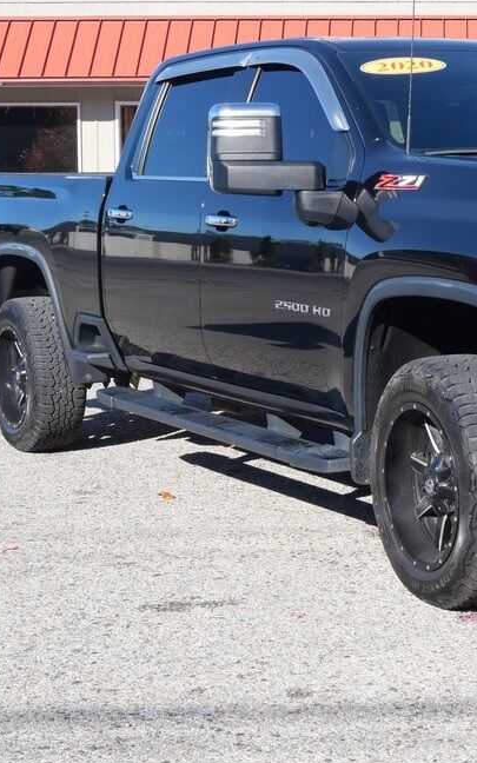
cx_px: 478
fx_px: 1602
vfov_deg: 26.8
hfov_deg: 16.6
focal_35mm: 77
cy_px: 326
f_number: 8
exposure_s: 1/250
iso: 200
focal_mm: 23
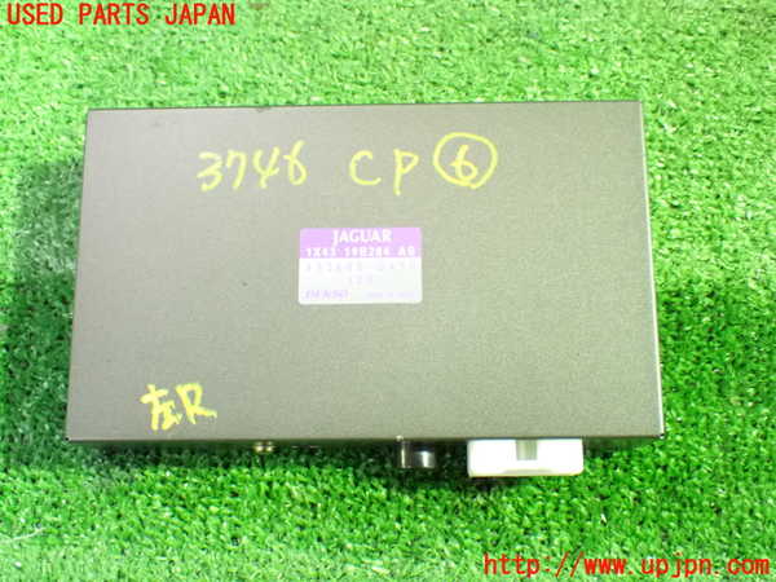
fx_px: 986
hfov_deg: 42.9
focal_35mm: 44
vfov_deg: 32.9
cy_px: 291
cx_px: 388
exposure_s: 1/20
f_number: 2.9
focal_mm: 7.84
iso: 1600
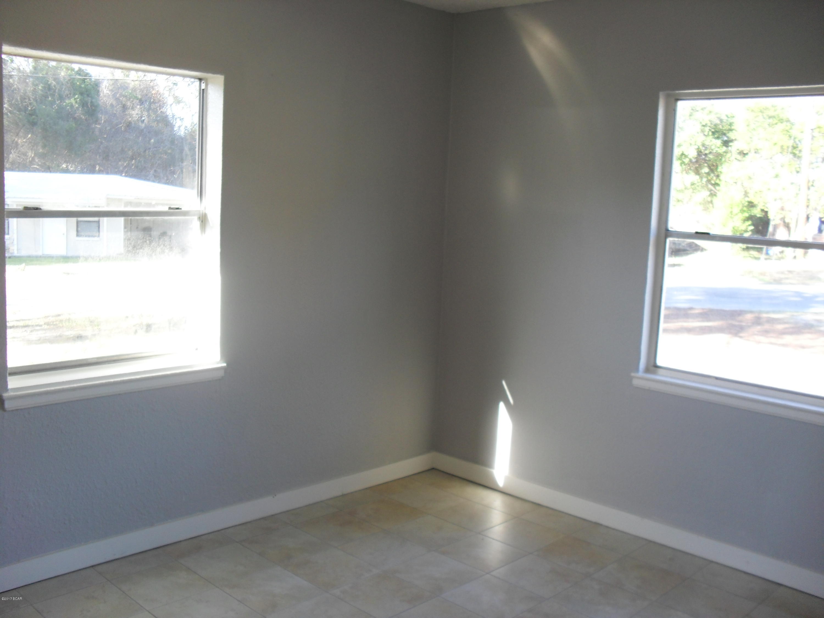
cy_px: 309
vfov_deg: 40.7
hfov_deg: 52.6
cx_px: 412
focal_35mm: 35
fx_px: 833
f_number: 3.2
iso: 100
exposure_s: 1/45
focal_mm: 6.3
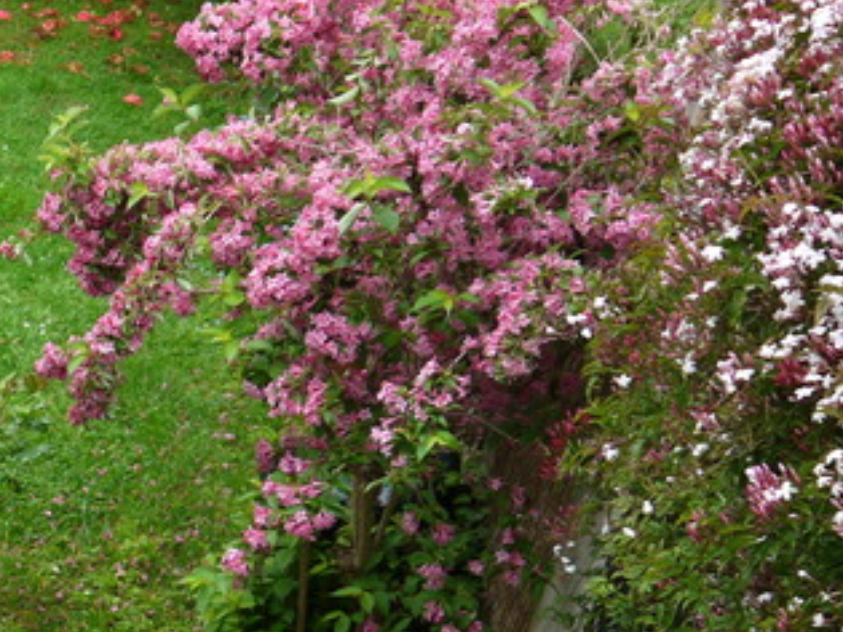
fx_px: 2215
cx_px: -436
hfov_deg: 18.9
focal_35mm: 91
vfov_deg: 15.9
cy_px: 645
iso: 160
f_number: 3.5
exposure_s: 1/80
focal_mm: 14
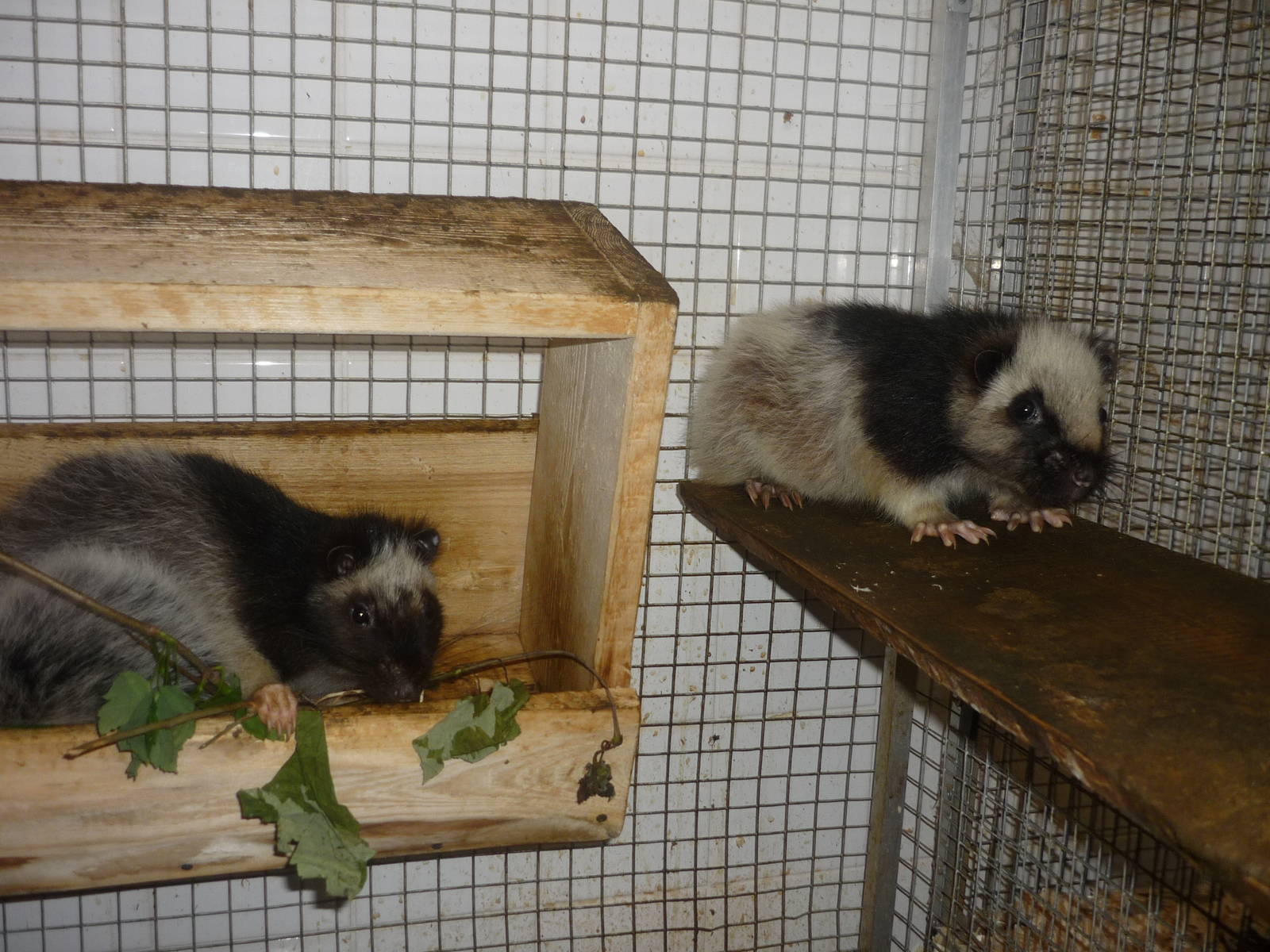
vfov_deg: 42.9
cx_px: 635
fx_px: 1211
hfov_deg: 55.4
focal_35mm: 33
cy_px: 476
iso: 100
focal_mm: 5.5
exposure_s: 1/30
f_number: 2.8
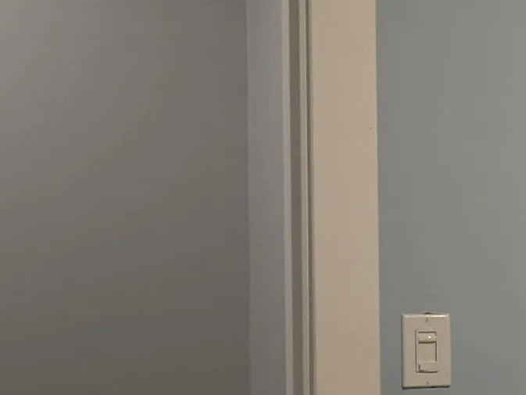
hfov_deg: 14.1
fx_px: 1596
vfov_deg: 14.0
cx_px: 1188
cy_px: 359
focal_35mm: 105
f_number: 1.8
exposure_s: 1/60
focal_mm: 5.4
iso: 400
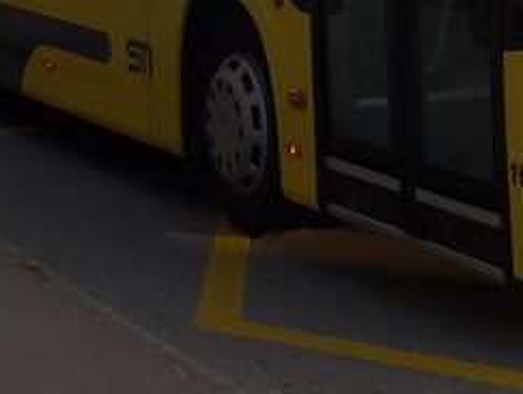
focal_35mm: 143
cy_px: -377
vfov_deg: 9.7
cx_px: 405
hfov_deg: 13.7
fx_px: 2164
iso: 80
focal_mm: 6
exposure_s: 1/400
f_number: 2.8
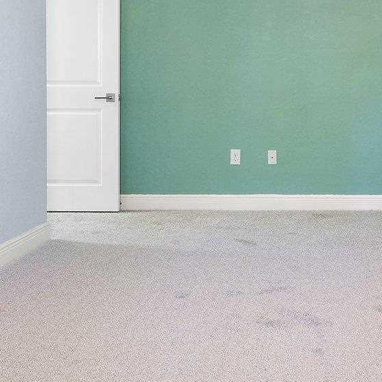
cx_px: 307
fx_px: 587
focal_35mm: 47
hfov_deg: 34.9
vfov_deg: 35.1
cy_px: 85
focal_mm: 10
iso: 400
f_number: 8
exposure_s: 2.5
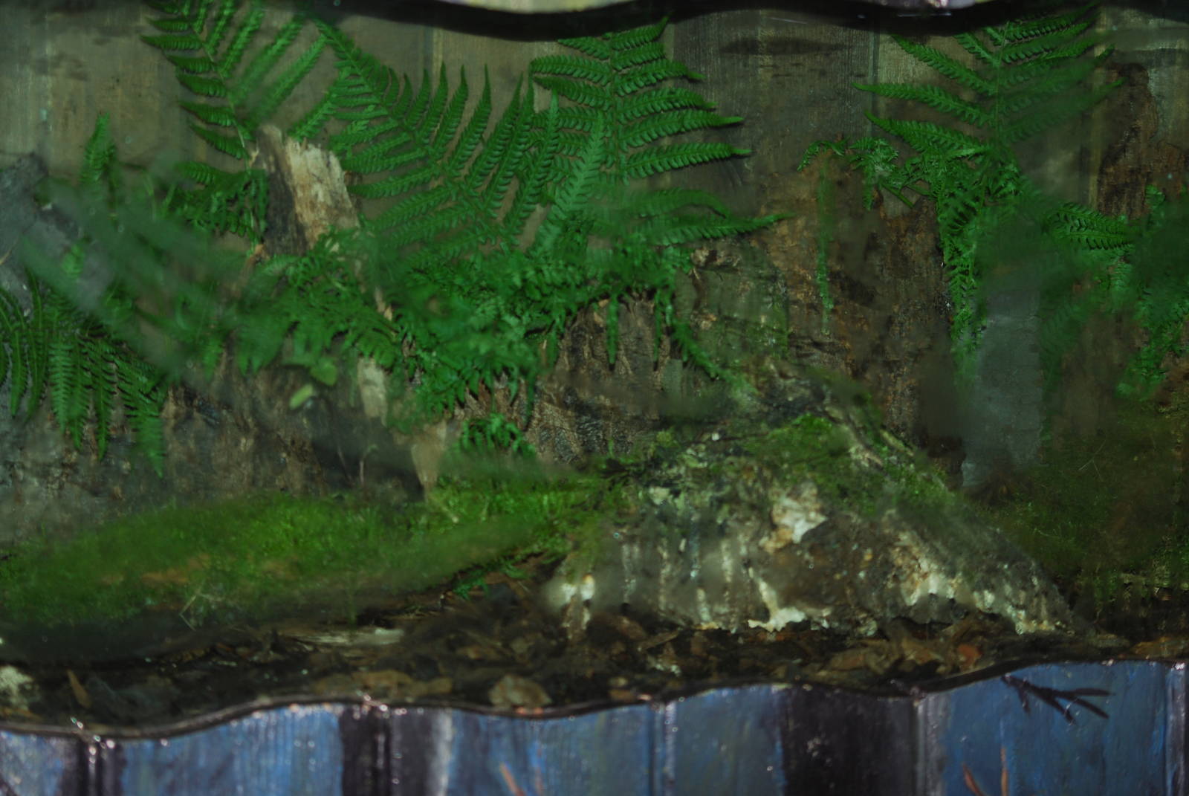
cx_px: 594
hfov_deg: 19.4
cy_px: 398
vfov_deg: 13.1
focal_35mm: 105
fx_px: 3472
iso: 200
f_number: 4
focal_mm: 70
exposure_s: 1/125
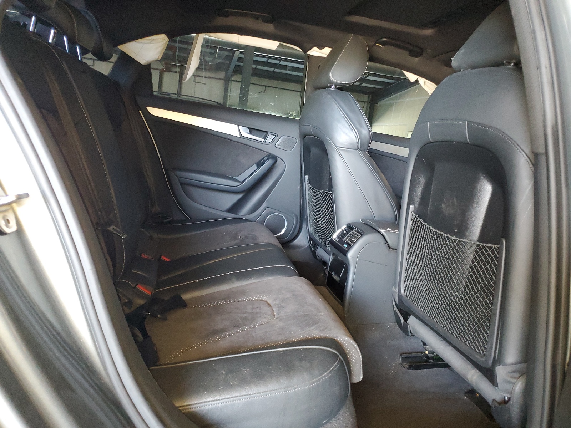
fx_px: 429
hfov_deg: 67.3
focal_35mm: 26
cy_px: 214
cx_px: 286
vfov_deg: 53.1
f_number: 1.5
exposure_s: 1/24
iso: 298
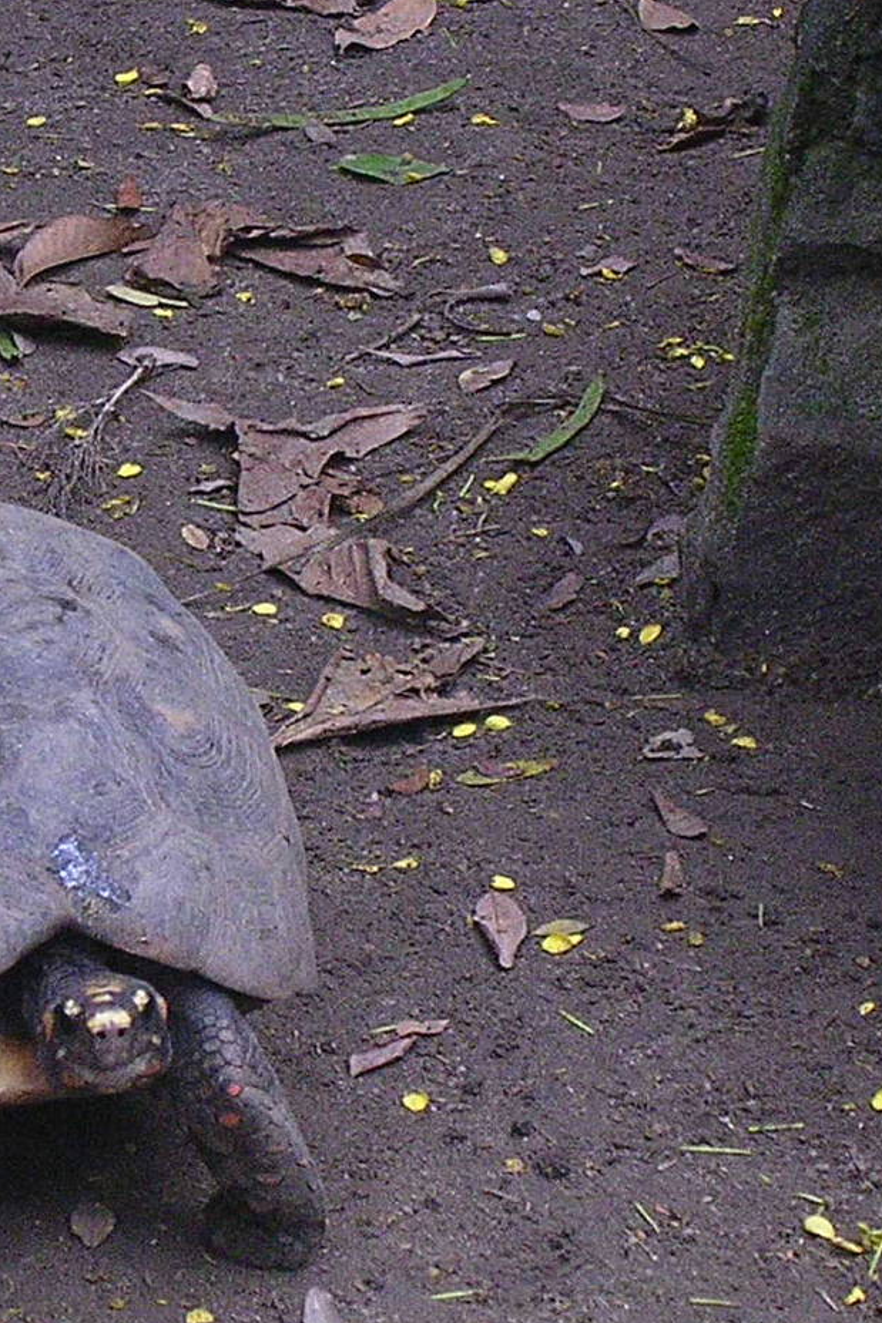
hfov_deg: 6.7
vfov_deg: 10.0
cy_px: 678
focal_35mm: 206
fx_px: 7573
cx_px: 409
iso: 400
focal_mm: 17.4
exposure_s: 1/64
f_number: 4.9
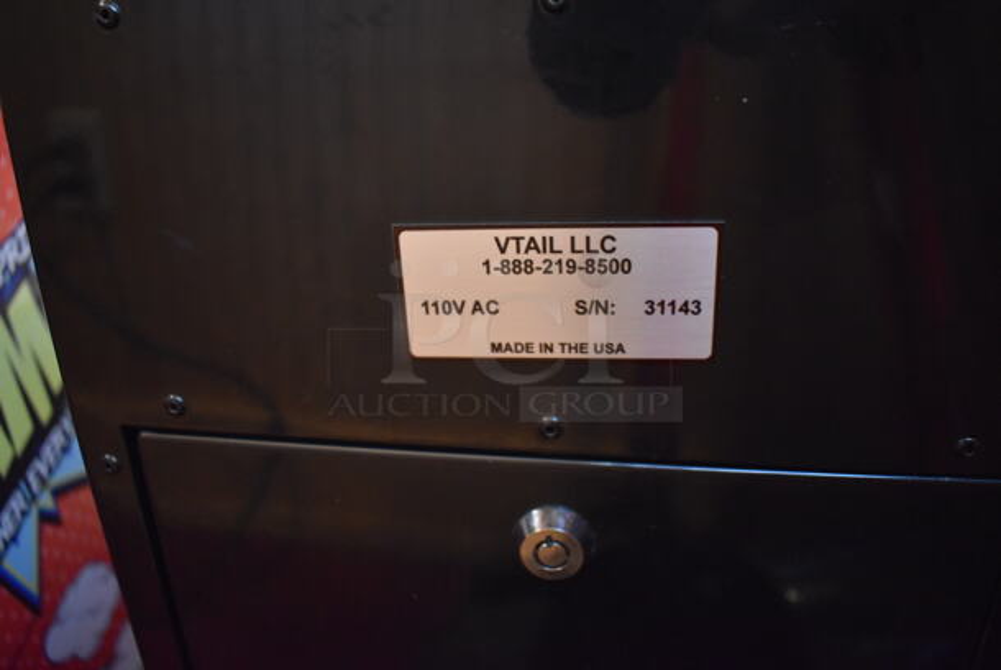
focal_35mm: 27
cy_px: 335
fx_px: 751
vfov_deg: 48.0
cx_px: 500
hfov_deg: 67.3
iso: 3200
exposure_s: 1/25
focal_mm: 18
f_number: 3.5
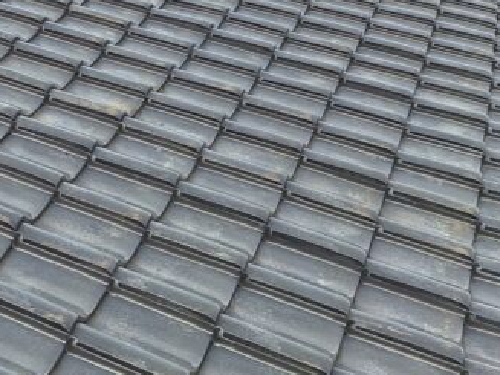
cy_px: -55
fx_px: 1040
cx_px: -128
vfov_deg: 19.4
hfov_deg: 24.1
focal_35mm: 72
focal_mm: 5.54
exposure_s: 1/3185
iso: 40
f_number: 1.8
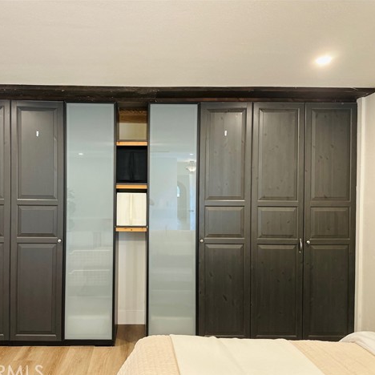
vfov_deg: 55.6
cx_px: 139
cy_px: 192
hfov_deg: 54.9
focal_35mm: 29
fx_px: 355
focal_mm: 6.86
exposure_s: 1/60
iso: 320
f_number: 1.78
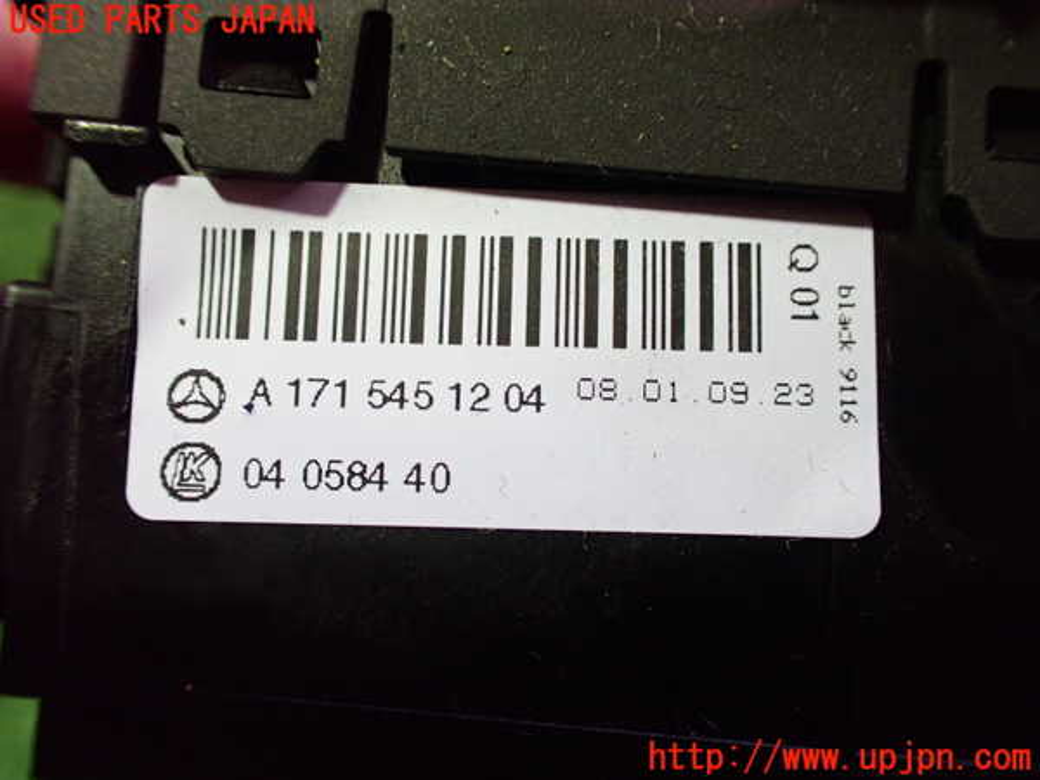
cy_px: 390
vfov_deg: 46.8
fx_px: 901
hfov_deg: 60.0
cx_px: 520
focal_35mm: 30
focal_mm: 5.4
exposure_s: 1/50
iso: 800
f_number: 2.3
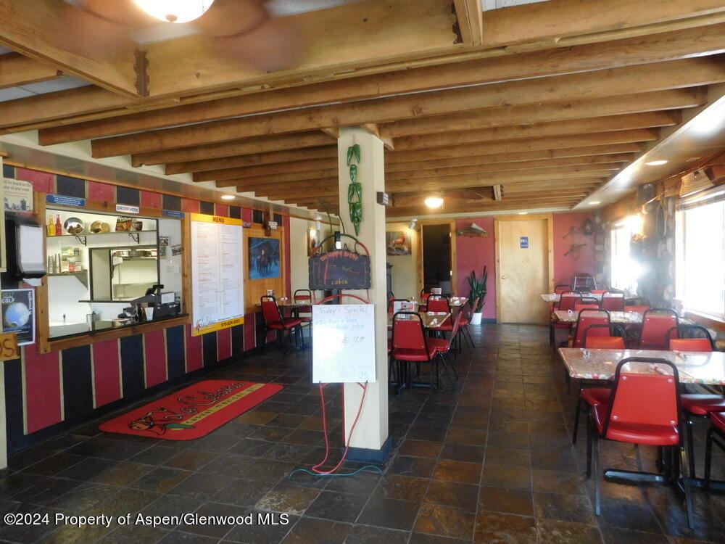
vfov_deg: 58.9
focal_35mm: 23
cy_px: 272
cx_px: 362
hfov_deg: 73.9
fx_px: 482
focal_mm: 4
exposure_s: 1/30
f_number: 3
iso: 220
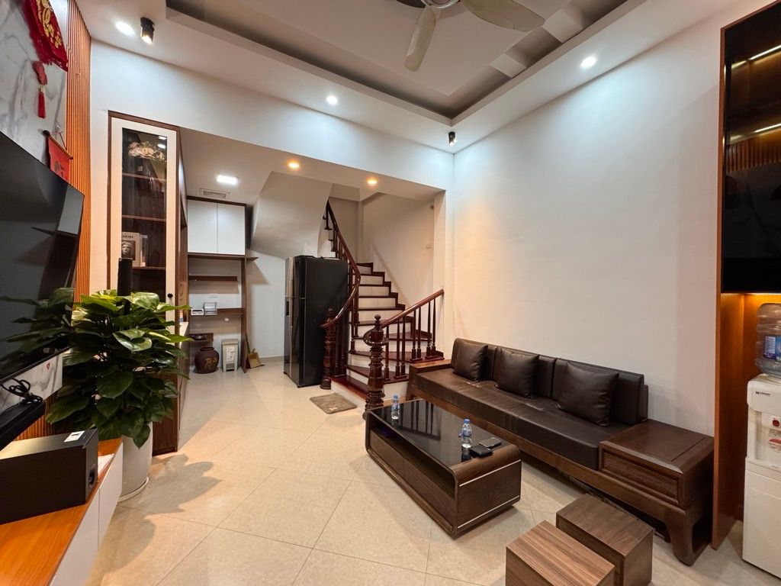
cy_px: 293
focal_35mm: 14
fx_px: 316
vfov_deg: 85.7
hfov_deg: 102.1
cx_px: 390
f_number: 2.2
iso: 320
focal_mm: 2.22
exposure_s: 1/100
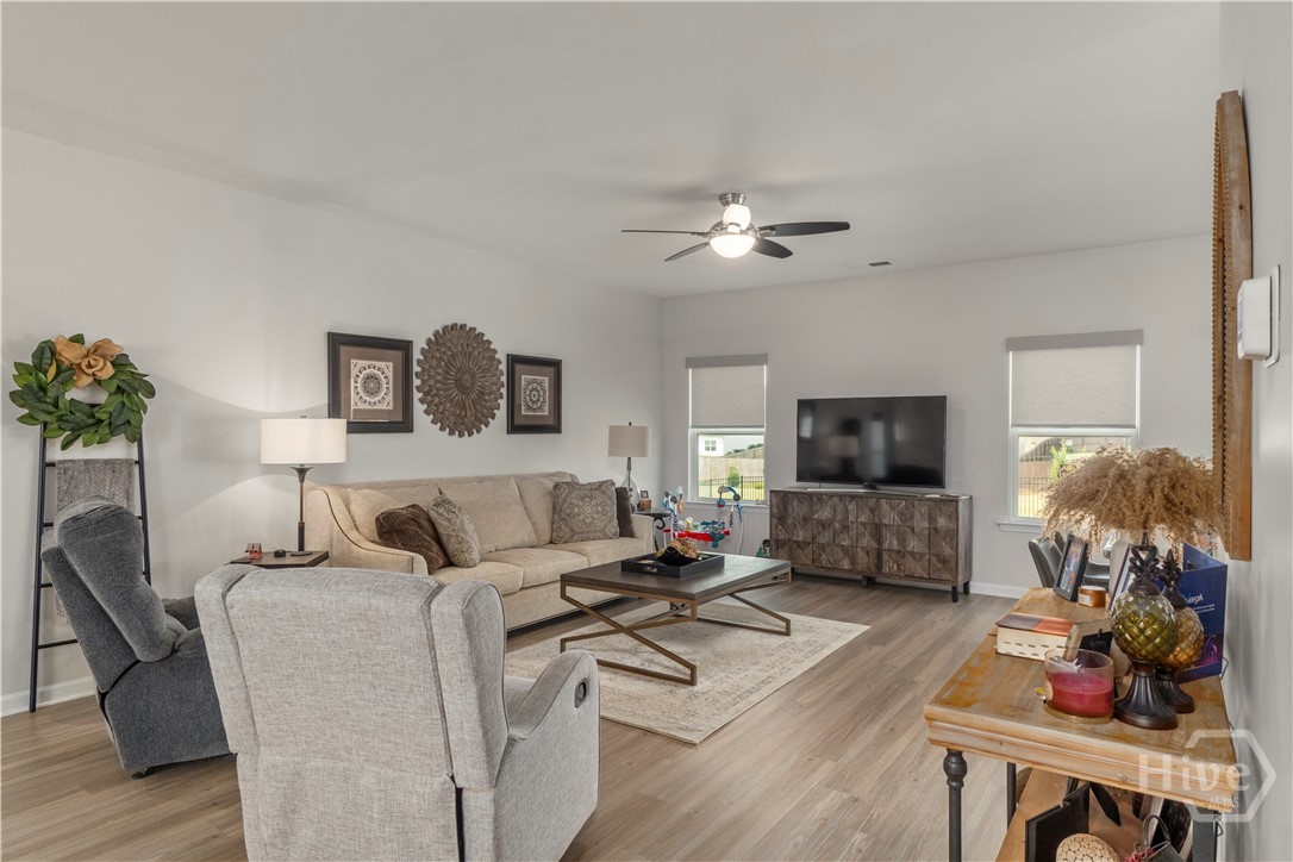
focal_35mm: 20
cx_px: 646
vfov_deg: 63.2
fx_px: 700
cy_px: 431
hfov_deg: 85.4
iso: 500
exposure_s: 1/10
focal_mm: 13
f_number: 8
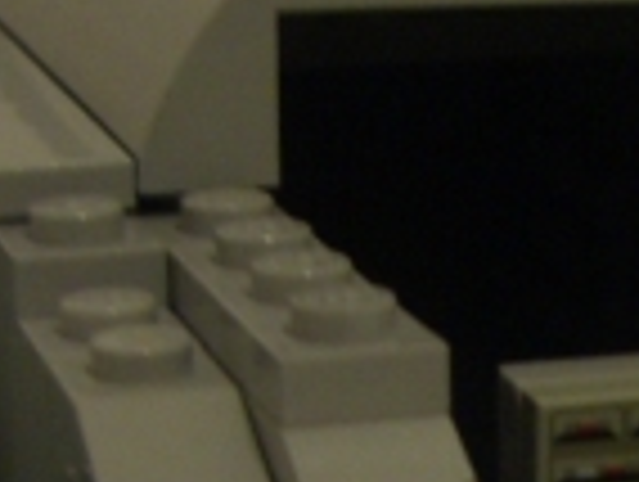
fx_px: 3162
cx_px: 860
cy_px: 644
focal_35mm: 171
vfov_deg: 8.6
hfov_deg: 11.2
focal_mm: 6.2
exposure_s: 1/8
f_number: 2.7
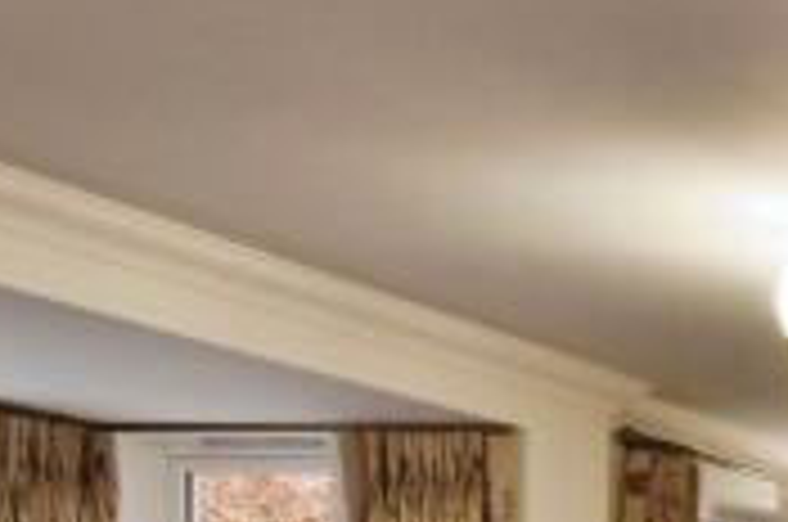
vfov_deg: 14.1
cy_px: 868
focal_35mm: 88
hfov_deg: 16.3
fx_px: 1923
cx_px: 1671
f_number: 8
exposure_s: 1/25
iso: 400
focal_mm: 10
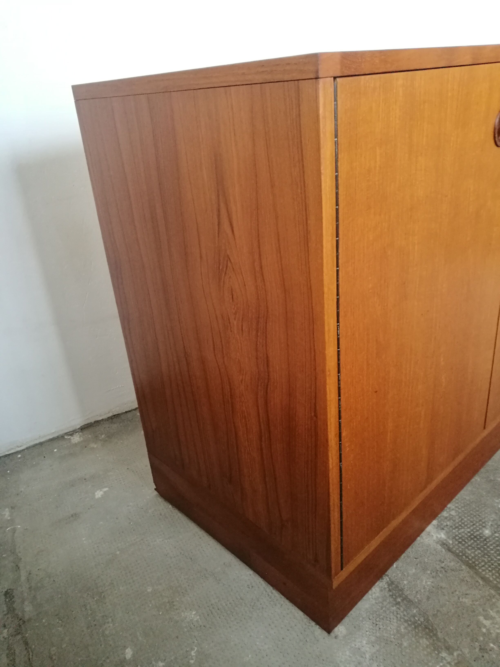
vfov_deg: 65.3
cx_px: 250
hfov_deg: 51.4
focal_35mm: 27
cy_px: 334
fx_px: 520
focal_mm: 4.5
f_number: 2.2
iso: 500
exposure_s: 1/20
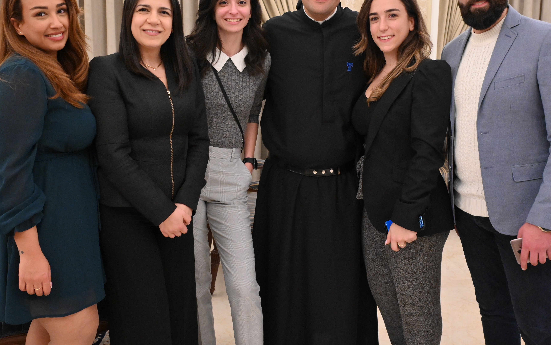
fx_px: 566
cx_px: 268
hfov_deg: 51.9
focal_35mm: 38
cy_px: 125
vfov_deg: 33.7
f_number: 5.6
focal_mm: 28.5
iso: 5000
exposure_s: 1/80
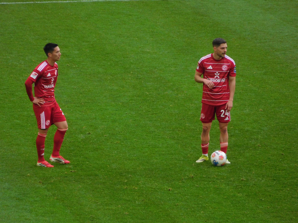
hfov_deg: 4.4
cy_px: 112
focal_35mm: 450
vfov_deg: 3.3
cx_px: 149
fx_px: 3874
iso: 400
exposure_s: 1/160
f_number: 6.4
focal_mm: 80.3
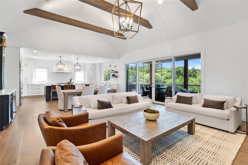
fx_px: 110
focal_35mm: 16
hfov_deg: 96.7
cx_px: 124
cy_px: 82
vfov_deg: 73.7
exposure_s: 1/8
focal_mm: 8
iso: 400
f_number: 6.3
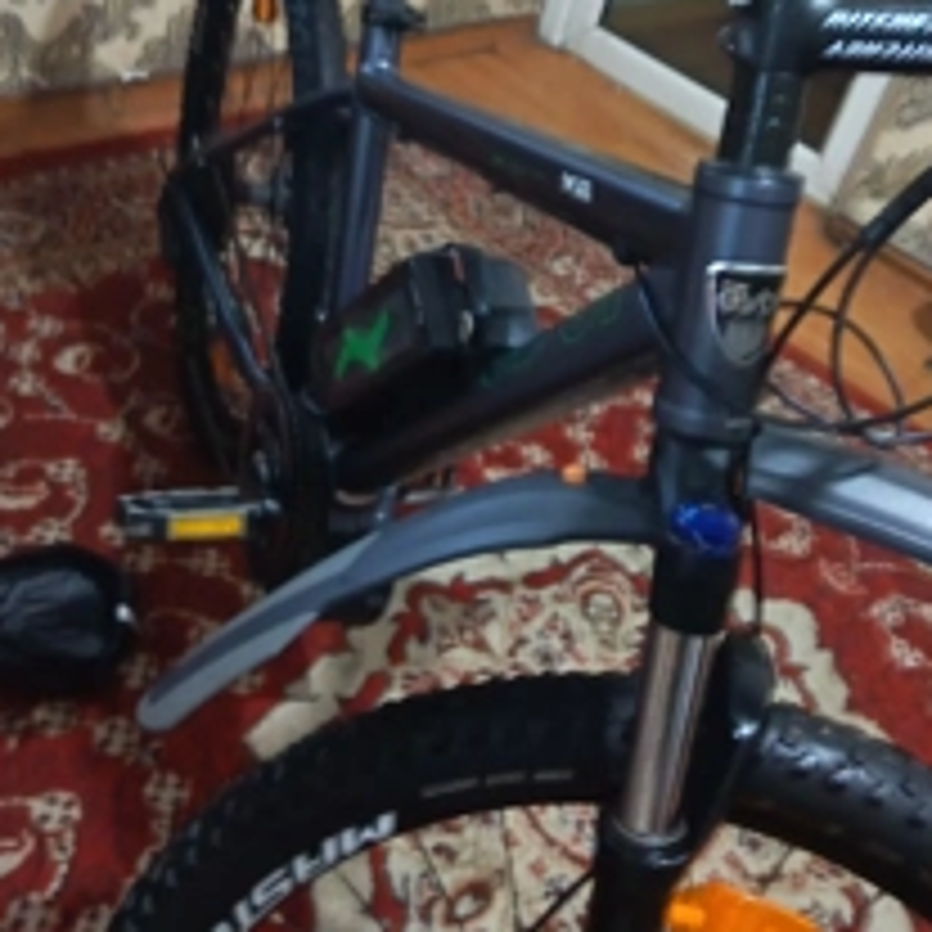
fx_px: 1249
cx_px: 554
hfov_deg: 40.8
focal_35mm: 41
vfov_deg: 40.7
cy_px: 360
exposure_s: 1/20
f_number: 1.75
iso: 9512
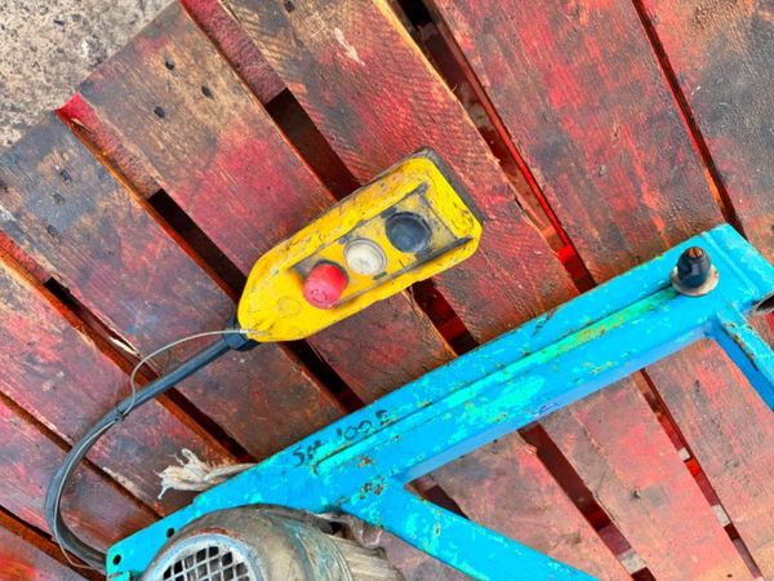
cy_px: 290
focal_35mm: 24
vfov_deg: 56.8
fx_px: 537
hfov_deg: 71.6
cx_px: 387
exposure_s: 1/121
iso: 64
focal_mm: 6.76
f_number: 1.78
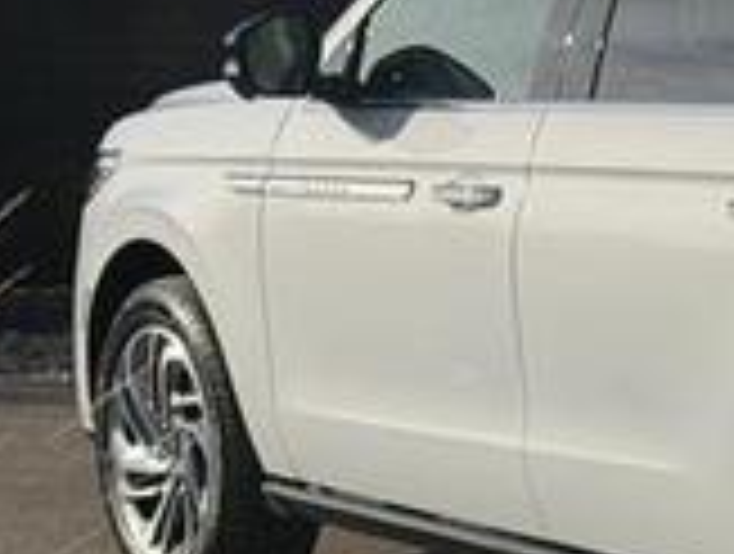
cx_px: 1081
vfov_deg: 10.1
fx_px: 3145
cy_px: 342
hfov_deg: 12.7
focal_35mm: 148
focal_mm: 6.76
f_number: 1.78
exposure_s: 1/6536
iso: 64
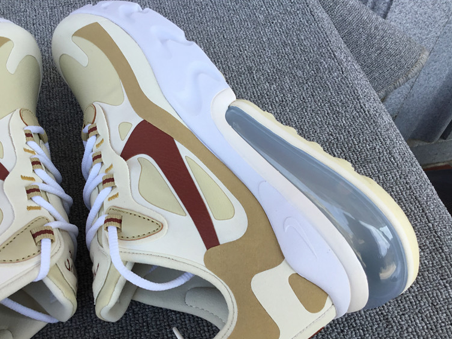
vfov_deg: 38.6
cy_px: 201
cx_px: 184
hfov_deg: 49.9
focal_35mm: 37
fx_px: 483
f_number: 2.4
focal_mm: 3.3
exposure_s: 1/250
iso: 25
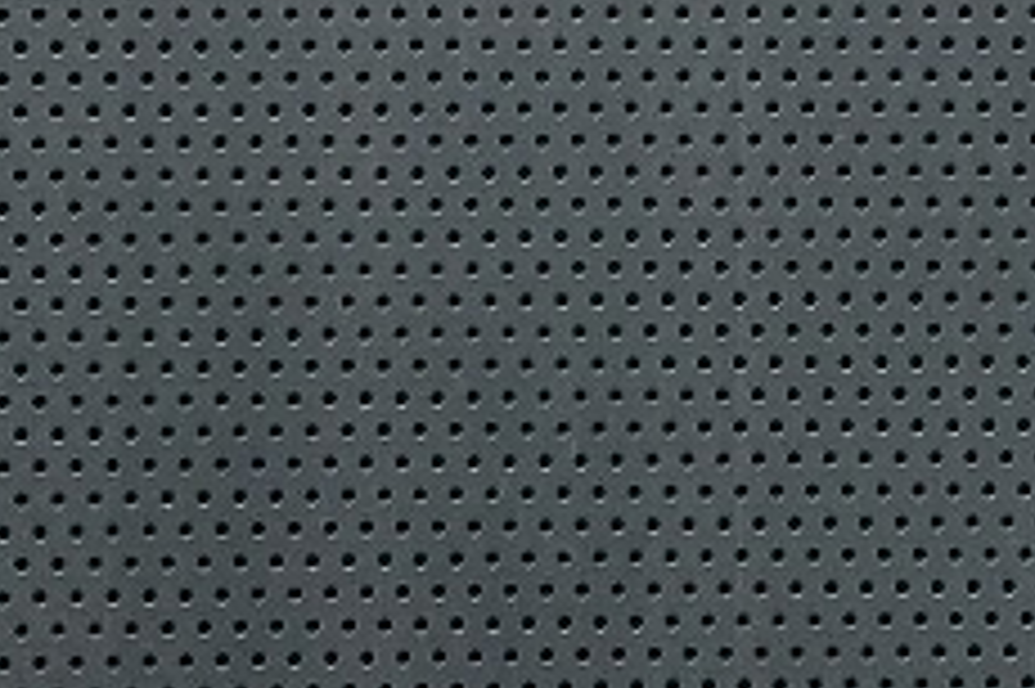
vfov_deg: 3.0
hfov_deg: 4.5
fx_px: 13100
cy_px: -737
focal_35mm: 456
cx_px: 338
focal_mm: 11.3
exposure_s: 1/800
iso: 80
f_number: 4.2
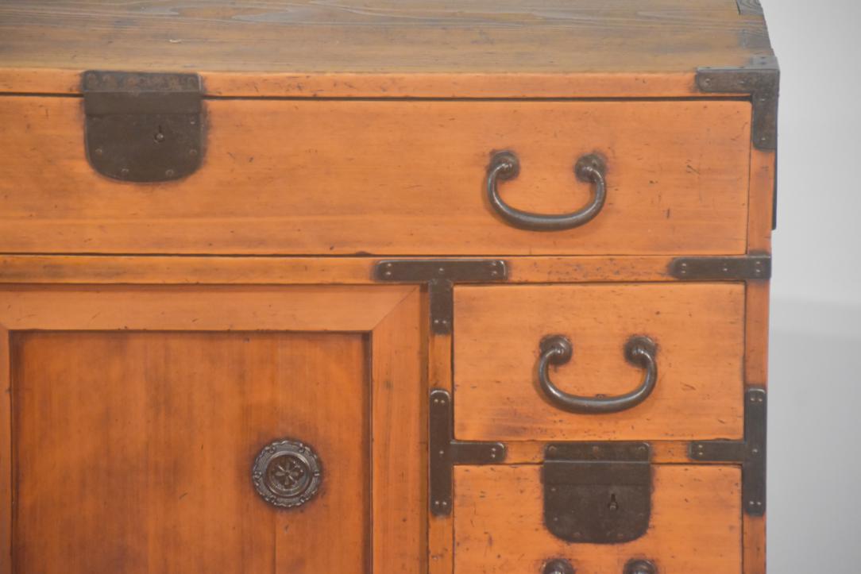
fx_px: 5561
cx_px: 430
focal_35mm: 232
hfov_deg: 8.9
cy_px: 287
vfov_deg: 5.9
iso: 7200
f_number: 6
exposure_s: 1/125
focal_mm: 155
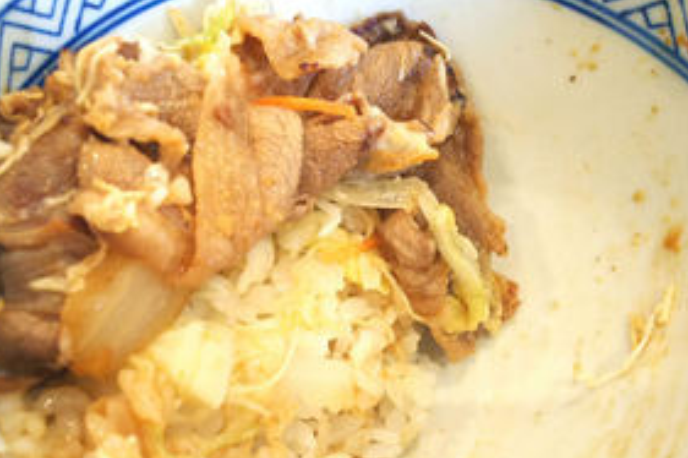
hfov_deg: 48.5
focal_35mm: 40
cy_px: 287
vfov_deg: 33.2
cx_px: 338
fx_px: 764
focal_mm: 4.2
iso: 125
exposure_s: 1/120
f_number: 1.9
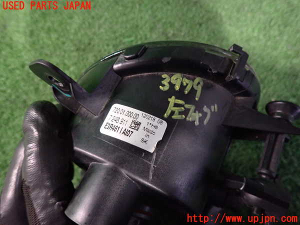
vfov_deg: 54.9
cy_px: 112
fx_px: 217
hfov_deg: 69.4
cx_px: 150
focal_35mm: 25
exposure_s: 1/30
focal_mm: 4.5
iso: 800
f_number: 2
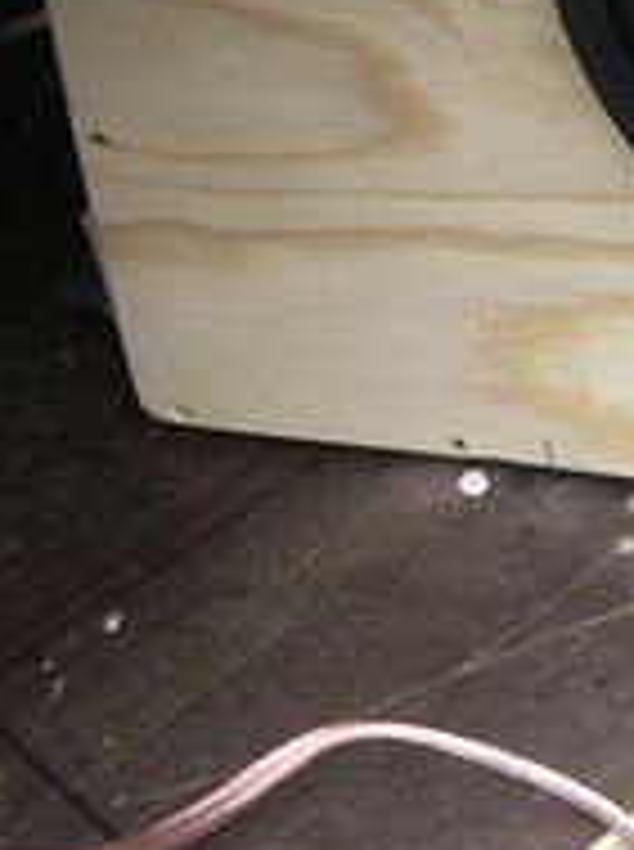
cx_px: 1003
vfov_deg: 15.3
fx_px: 3161
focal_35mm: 129
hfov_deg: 10.9
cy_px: 477
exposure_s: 1/100
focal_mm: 6.2
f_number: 2.7
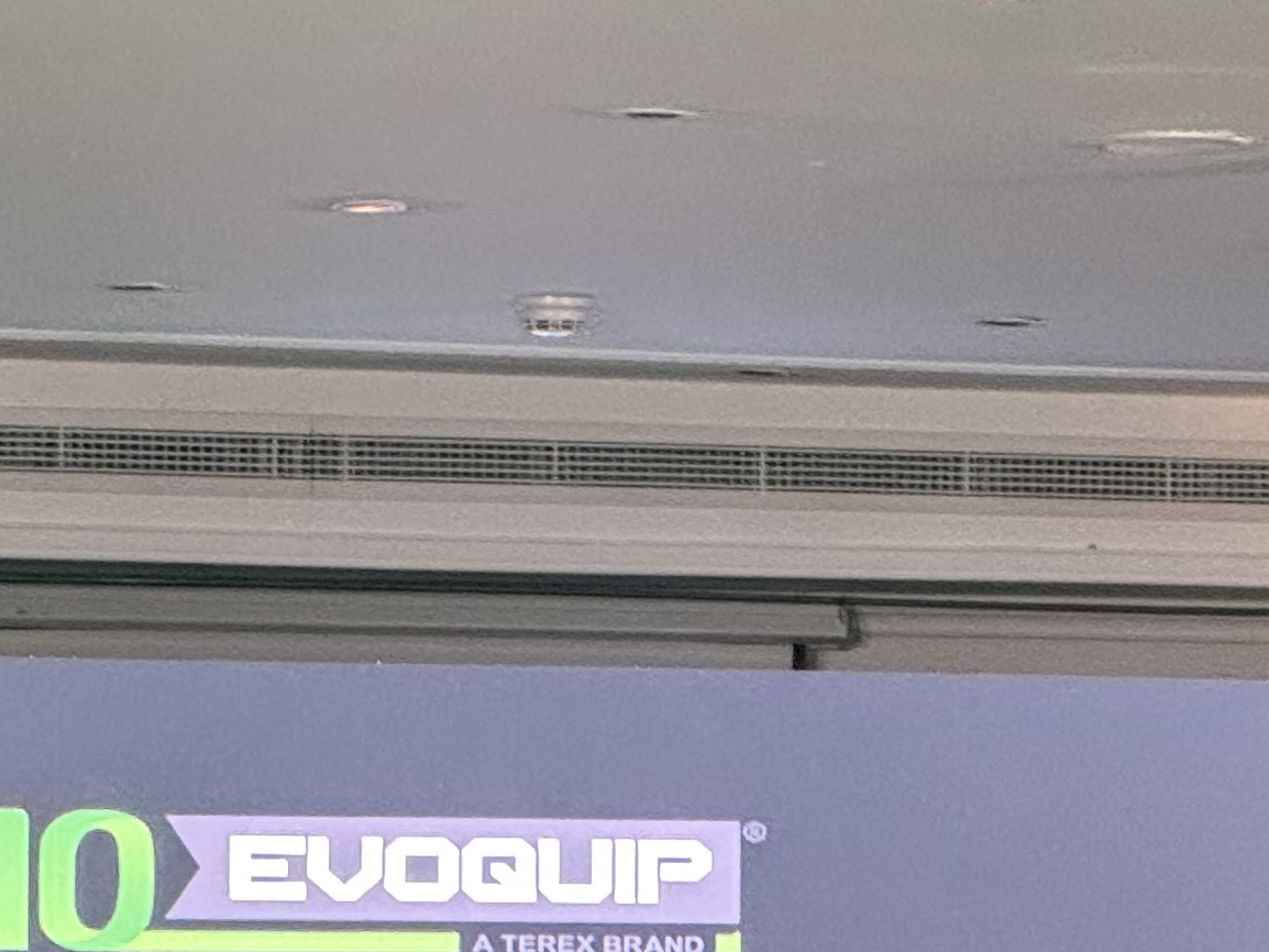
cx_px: 937
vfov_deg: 5.5
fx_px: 9863
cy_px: 1385
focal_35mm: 269
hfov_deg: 7.4
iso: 500
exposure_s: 1/60
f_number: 2.8
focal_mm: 9
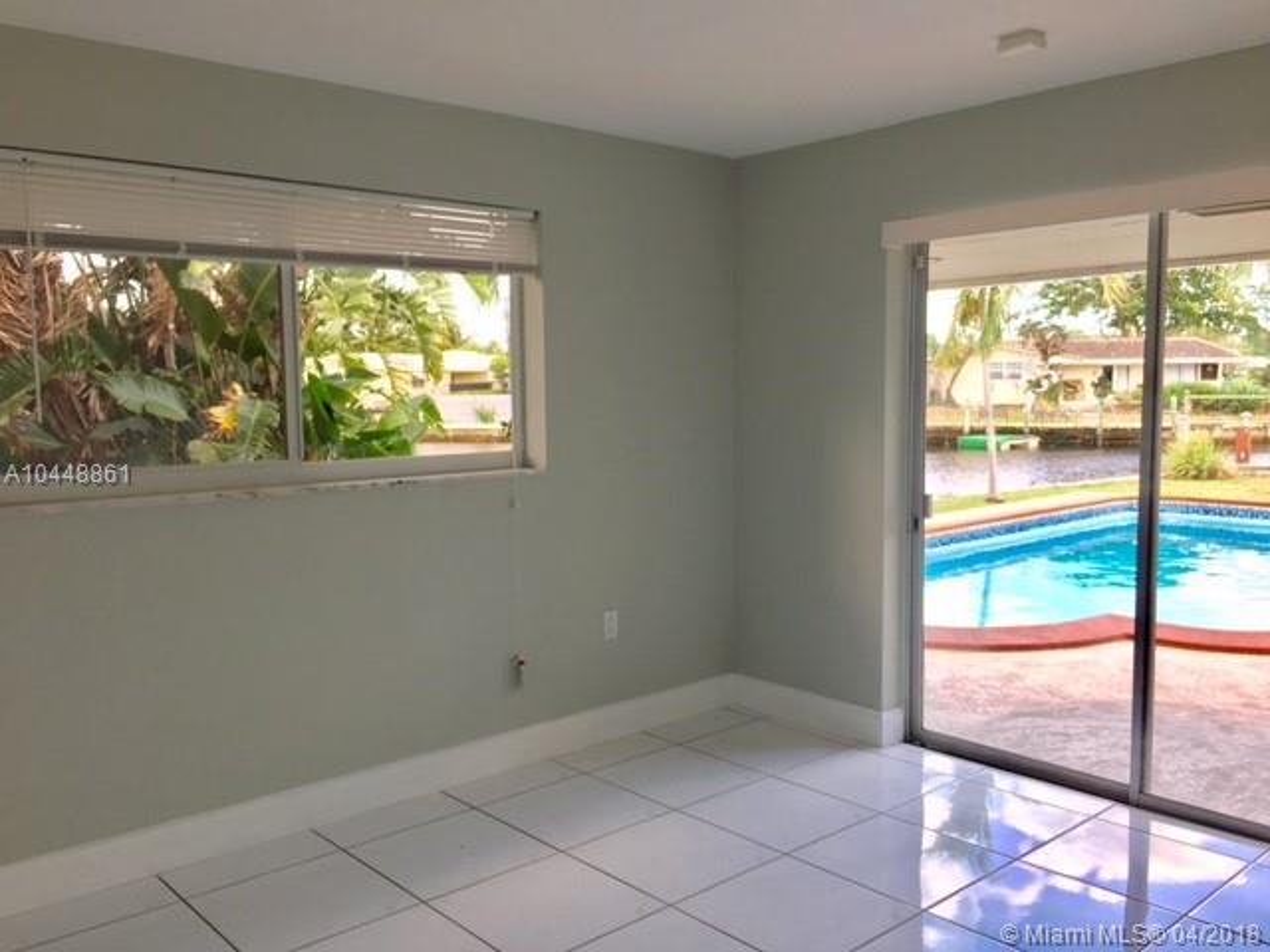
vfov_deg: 48.2
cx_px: 635
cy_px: 476
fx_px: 1064
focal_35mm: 29
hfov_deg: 61.7
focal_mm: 4.15
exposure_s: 1/60
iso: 25
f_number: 2.2
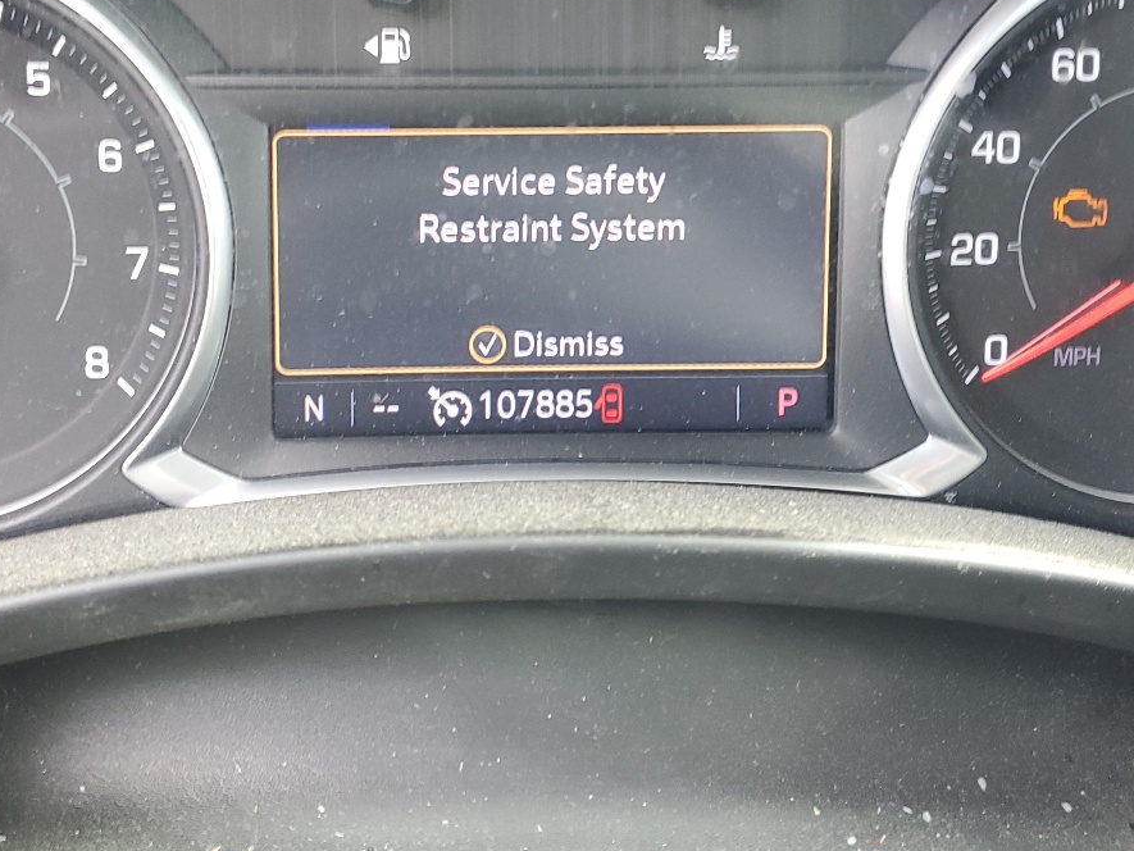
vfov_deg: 29.9
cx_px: 437
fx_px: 1540
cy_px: 135
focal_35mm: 47
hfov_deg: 40.2
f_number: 1.5
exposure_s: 1/60.2
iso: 70
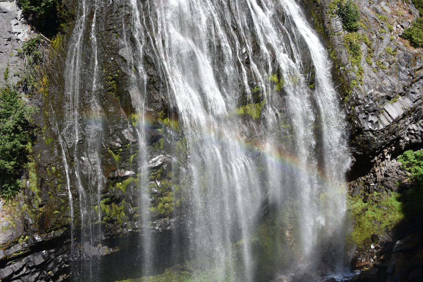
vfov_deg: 29.9
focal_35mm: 45
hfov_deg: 43.6
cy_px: 141
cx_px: 212
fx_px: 529
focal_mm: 45
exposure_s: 1/250
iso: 100
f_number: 8
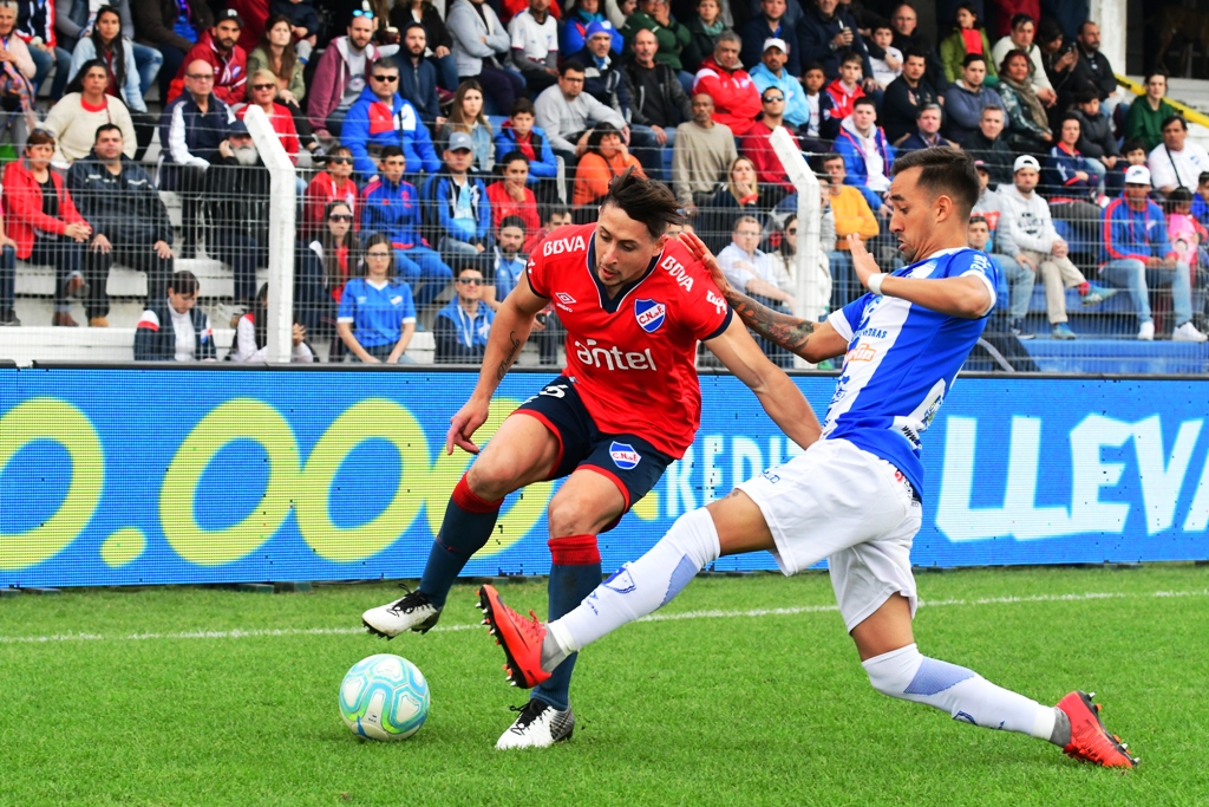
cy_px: 404
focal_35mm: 135
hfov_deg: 15.2
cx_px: 604
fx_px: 4534
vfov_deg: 10.2
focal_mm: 90
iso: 2000
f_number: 7.1
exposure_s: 1/800
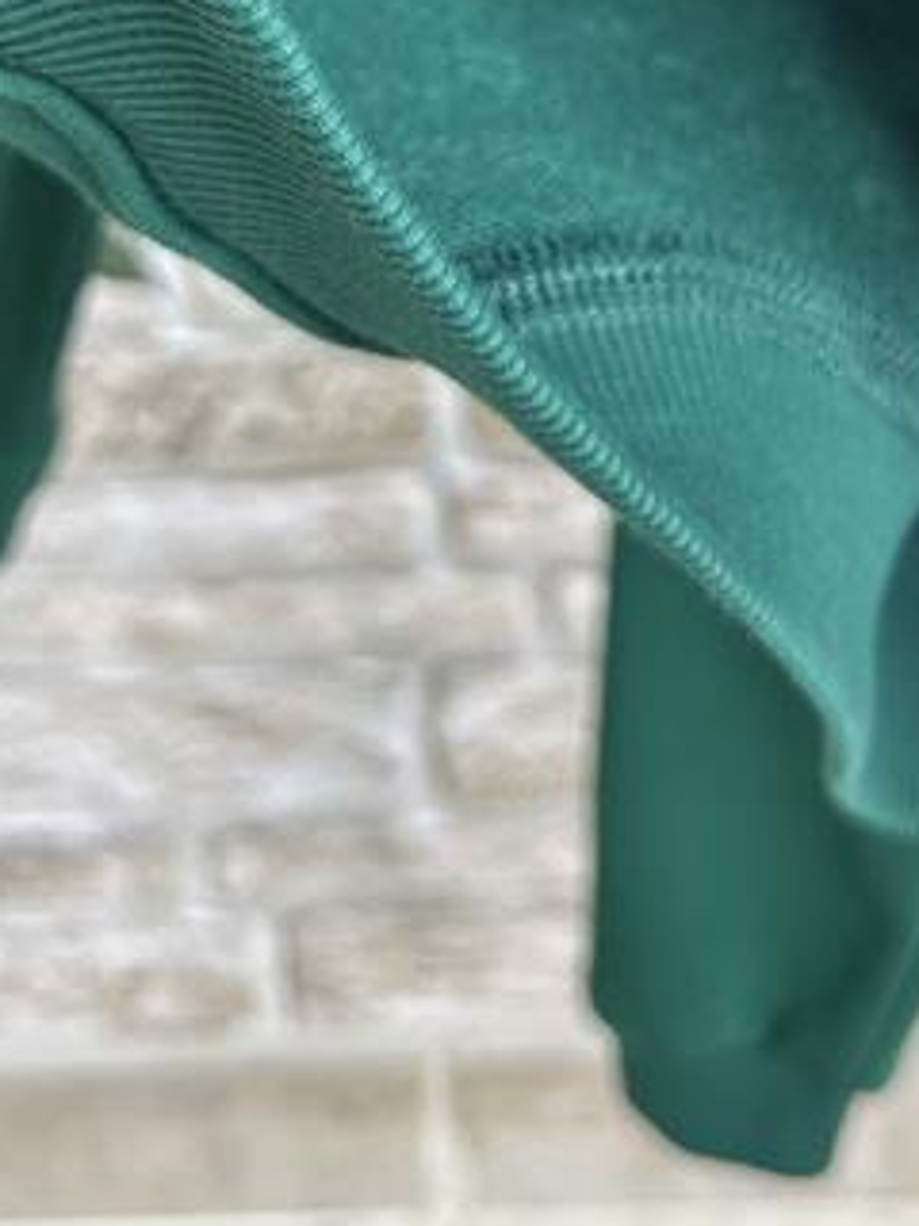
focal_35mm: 60
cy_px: -238
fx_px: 2124
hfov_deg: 24.1
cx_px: 701
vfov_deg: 28.2
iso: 200
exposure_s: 1/50
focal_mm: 6.86
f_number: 1.78
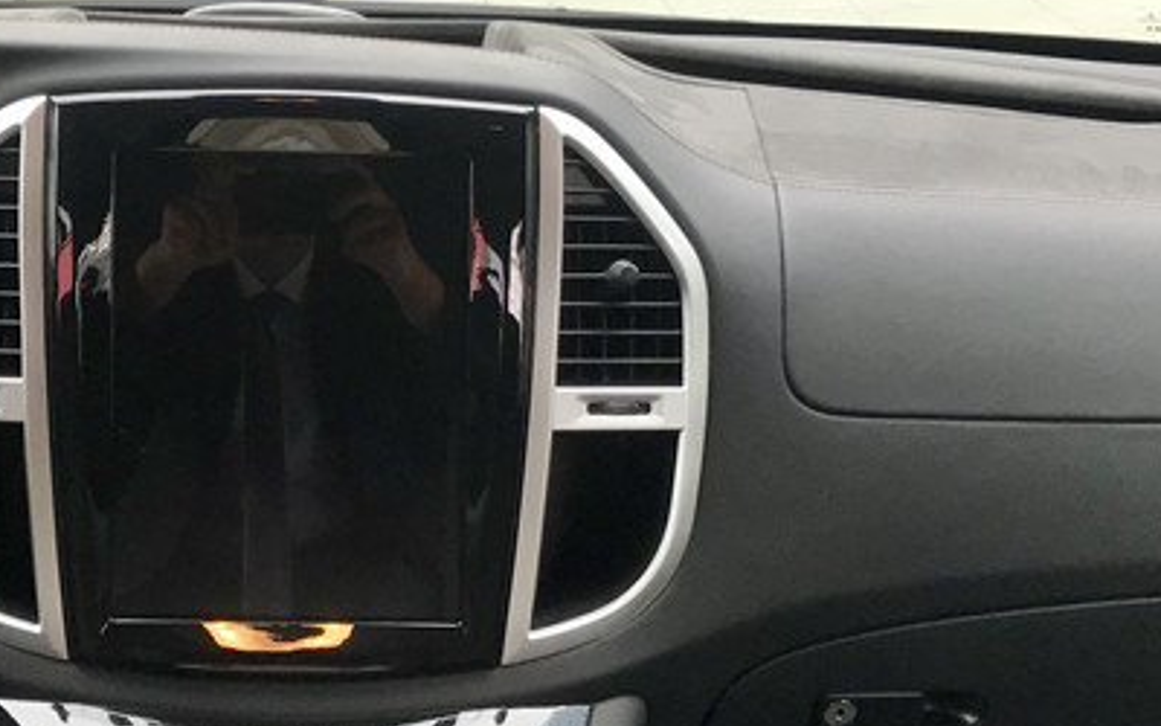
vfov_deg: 17.1
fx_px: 2405
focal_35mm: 76
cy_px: 421
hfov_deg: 26.9
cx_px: 331
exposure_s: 1/100
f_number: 1.8
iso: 40
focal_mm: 3.99
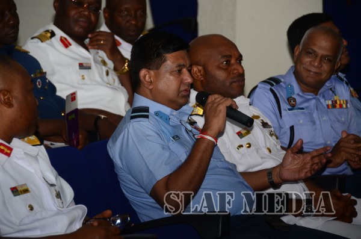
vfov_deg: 6.1
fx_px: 2251
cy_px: 120
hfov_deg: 9.2
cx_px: 180
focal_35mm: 225
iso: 400
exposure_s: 1/100
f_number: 5.6
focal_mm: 150
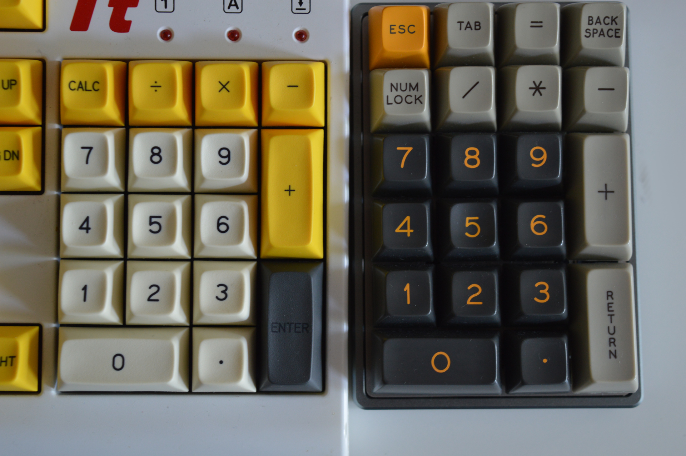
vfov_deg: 20.1
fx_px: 1285
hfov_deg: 29.9
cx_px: 343
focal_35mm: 68
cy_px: 228
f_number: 5
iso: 400
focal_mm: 45
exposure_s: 1/10
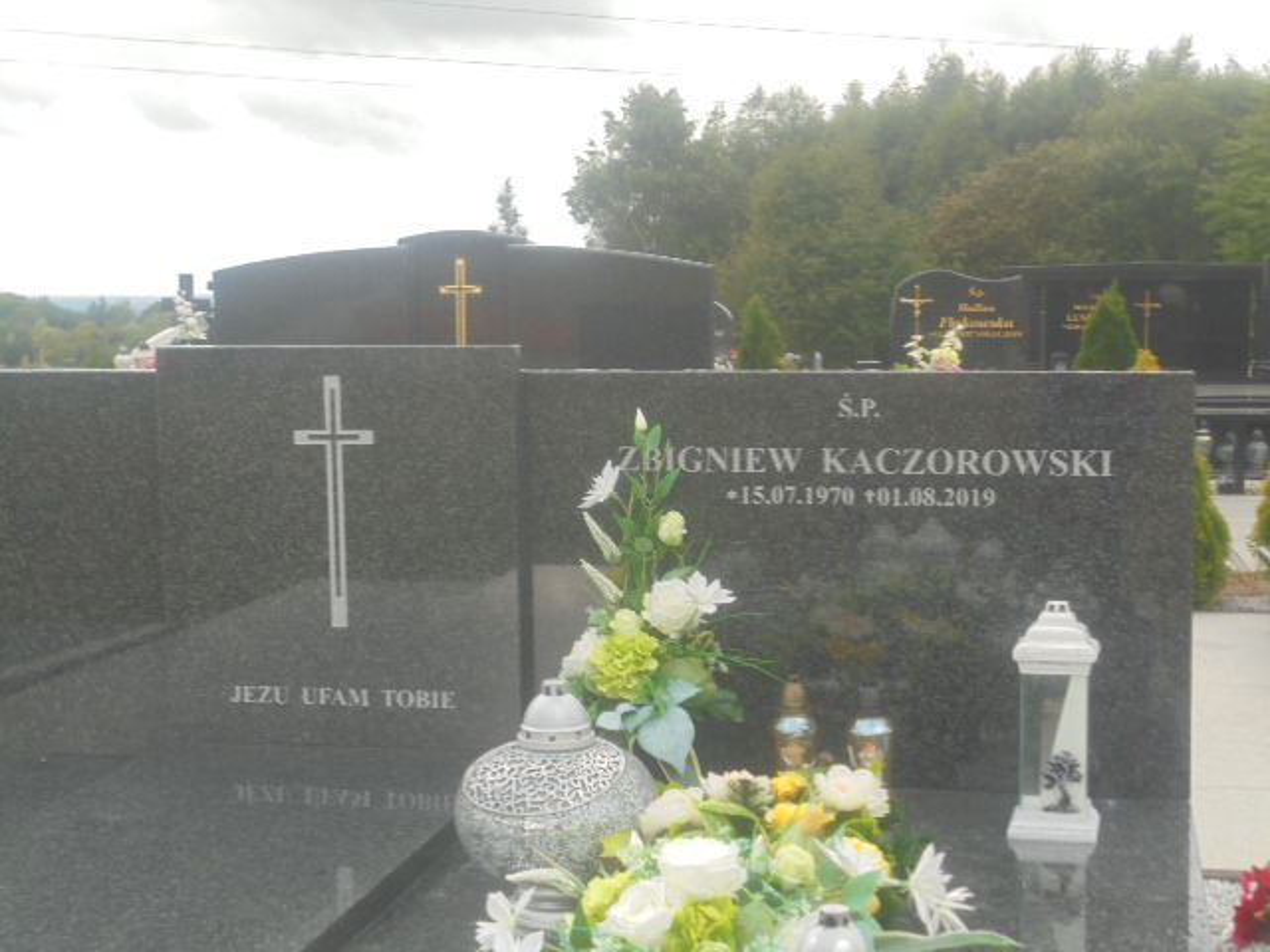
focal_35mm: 56
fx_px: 2055
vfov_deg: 26.1
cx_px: 635
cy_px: 476
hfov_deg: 34.3
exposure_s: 1/100
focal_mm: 10.1
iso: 100
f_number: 5.2
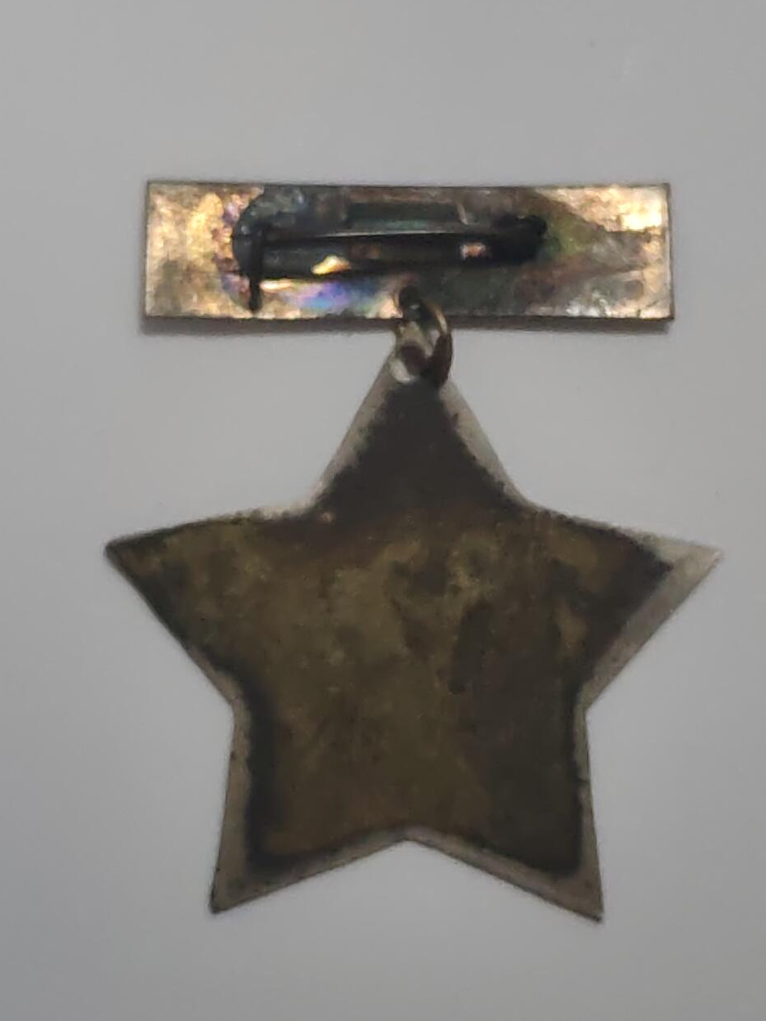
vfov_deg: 20.0
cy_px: 497
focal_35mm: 98
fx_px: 2891
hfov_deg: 15.1
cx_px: 450
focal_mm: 5.52
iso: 800
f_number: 1.95
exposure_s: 1/50
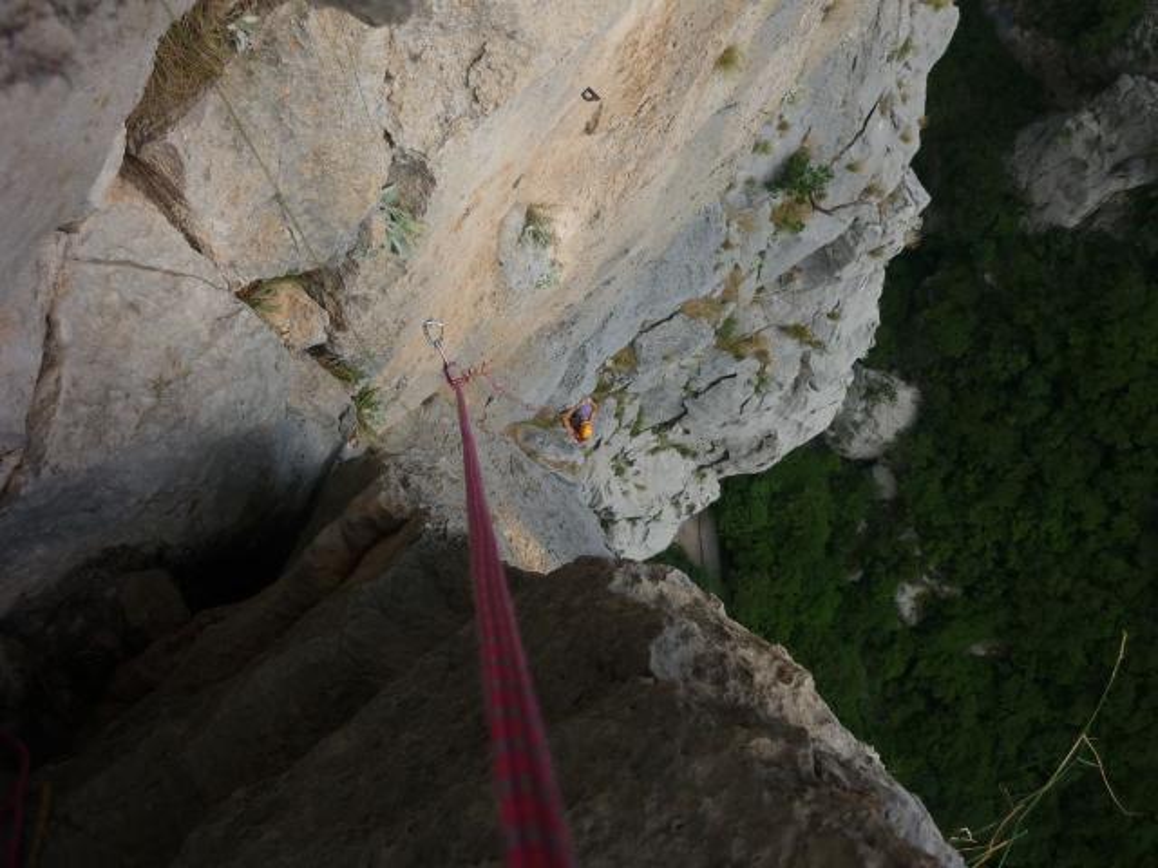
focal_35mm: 42
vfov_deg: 34.3
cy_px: 434
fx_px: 1405
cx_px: 579
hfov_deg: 44.8
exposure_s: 1/125
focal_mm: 6.9
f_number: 9
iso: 80
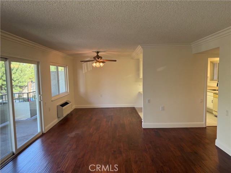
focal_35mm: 24
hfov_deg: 71.6
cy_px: 86
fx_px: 160
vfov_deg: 56.8
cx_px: 116
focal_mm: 6.76
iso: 200
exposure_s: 1/165
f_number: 1.78
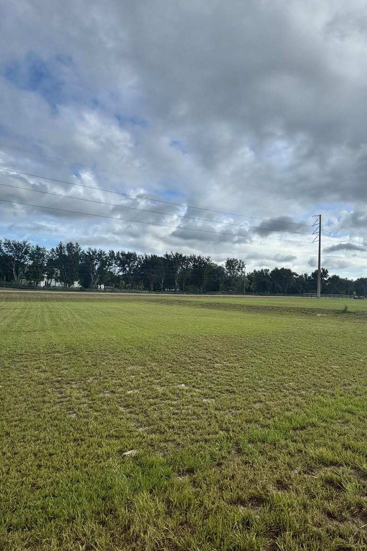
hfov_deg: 60.9
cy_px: 279
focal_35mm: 20
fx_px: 306
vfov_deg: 84.0
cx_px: 234
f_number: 2.2
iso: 50
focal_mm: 2.22
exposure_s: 1/2028
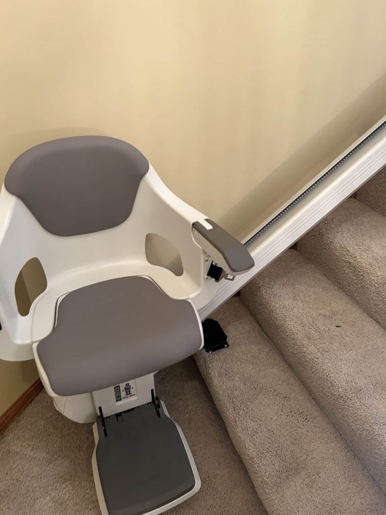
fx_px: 387
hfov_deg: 53.1
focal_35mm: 26
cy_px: 258
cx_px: 193
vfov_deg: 67.3
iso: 250
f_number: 1.5
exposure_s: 1/60
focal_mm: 5.7
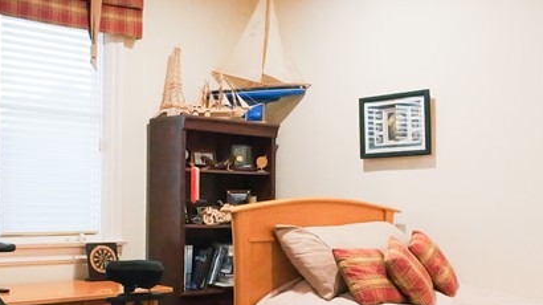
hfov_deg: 41.8
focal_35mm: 49
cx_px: 206
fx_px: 705
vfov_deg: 24.3
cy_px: 202
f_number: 8
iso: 4000
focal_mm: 9
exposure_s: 1/60
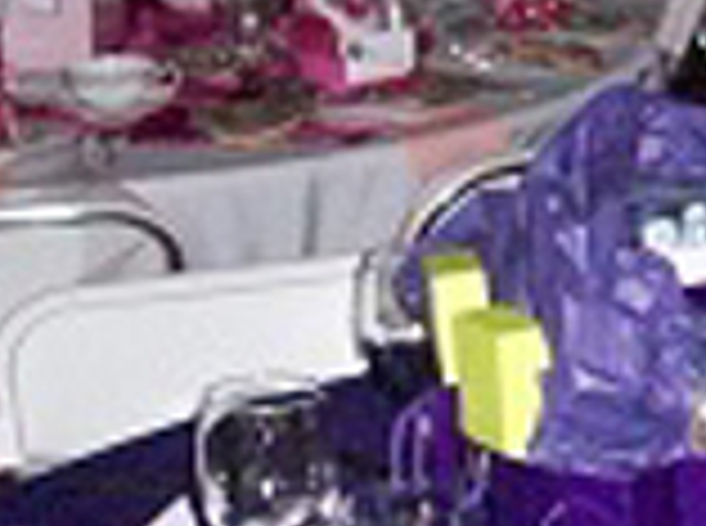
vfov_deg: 9.7
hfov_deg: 12.7
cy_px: 133
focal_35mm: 152
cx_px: 886
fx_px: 3093
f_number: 2.8
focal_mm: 5.7
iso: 800
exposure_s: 1/128
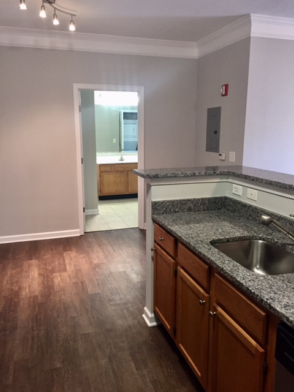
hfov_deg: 48.2
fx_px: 328
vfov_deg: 61.7
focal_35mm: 29
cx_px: 147
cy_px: 196
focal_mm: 4.15
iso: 160
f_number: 2.2
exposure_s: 1/30
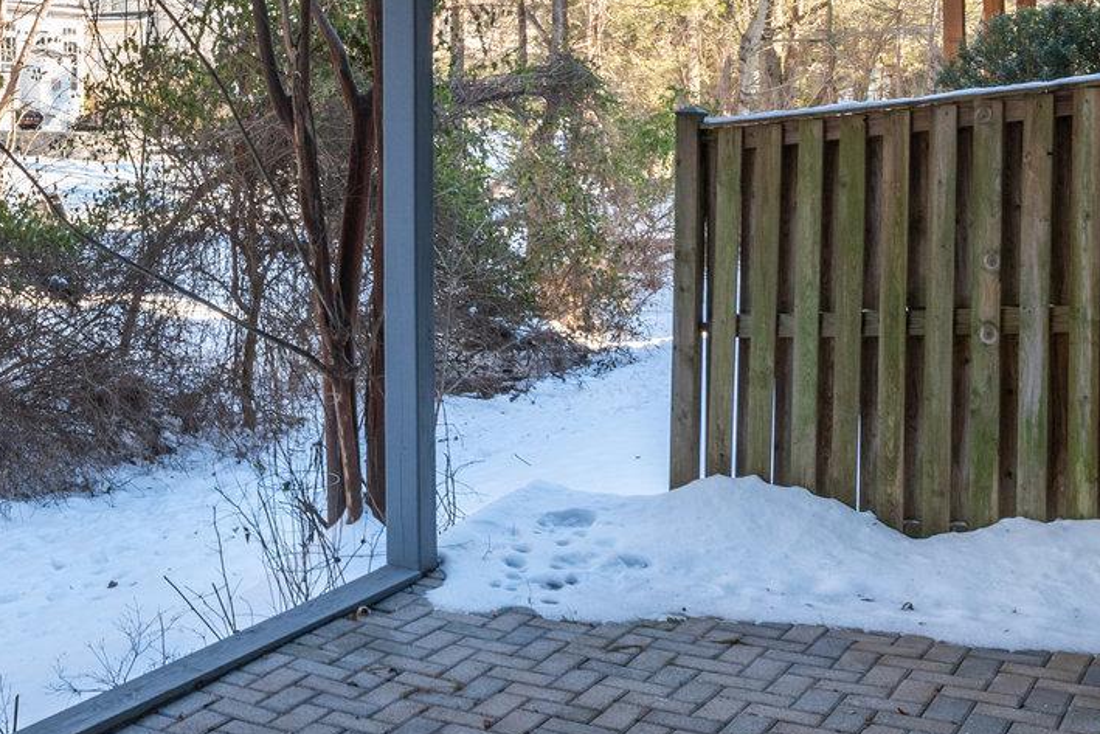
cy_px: 88
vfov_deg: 25.3
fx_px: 1589
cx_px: 119
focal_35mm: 52
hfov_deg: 36.0
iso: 400
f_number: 8
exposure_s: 1/80
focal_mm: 18
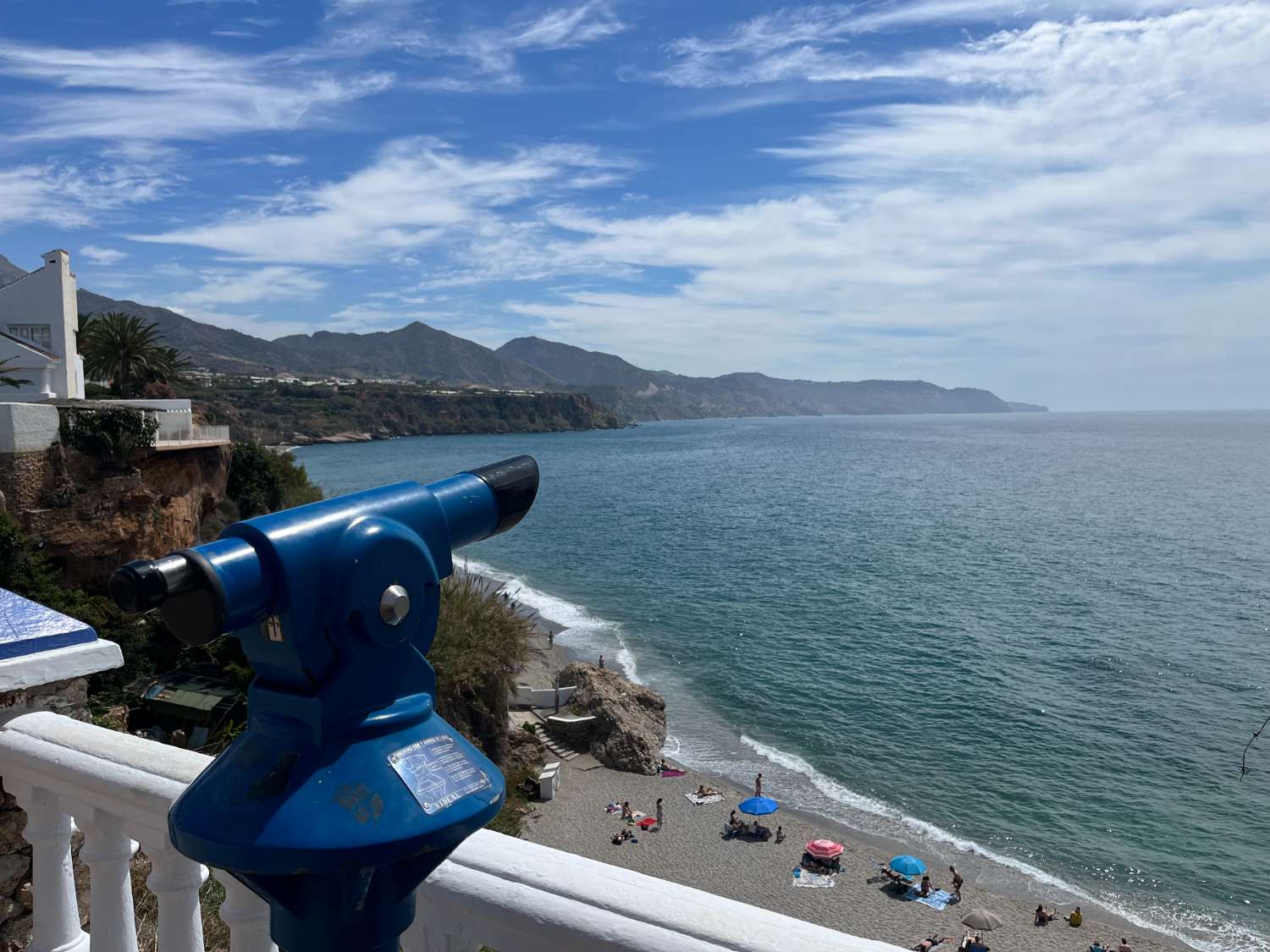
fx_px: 954
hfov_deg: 67.3
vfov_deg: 53.1
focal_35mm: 26
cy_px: 476
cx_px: 635
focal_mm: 5.1
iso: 50
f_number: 1.6
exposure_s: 1/6897
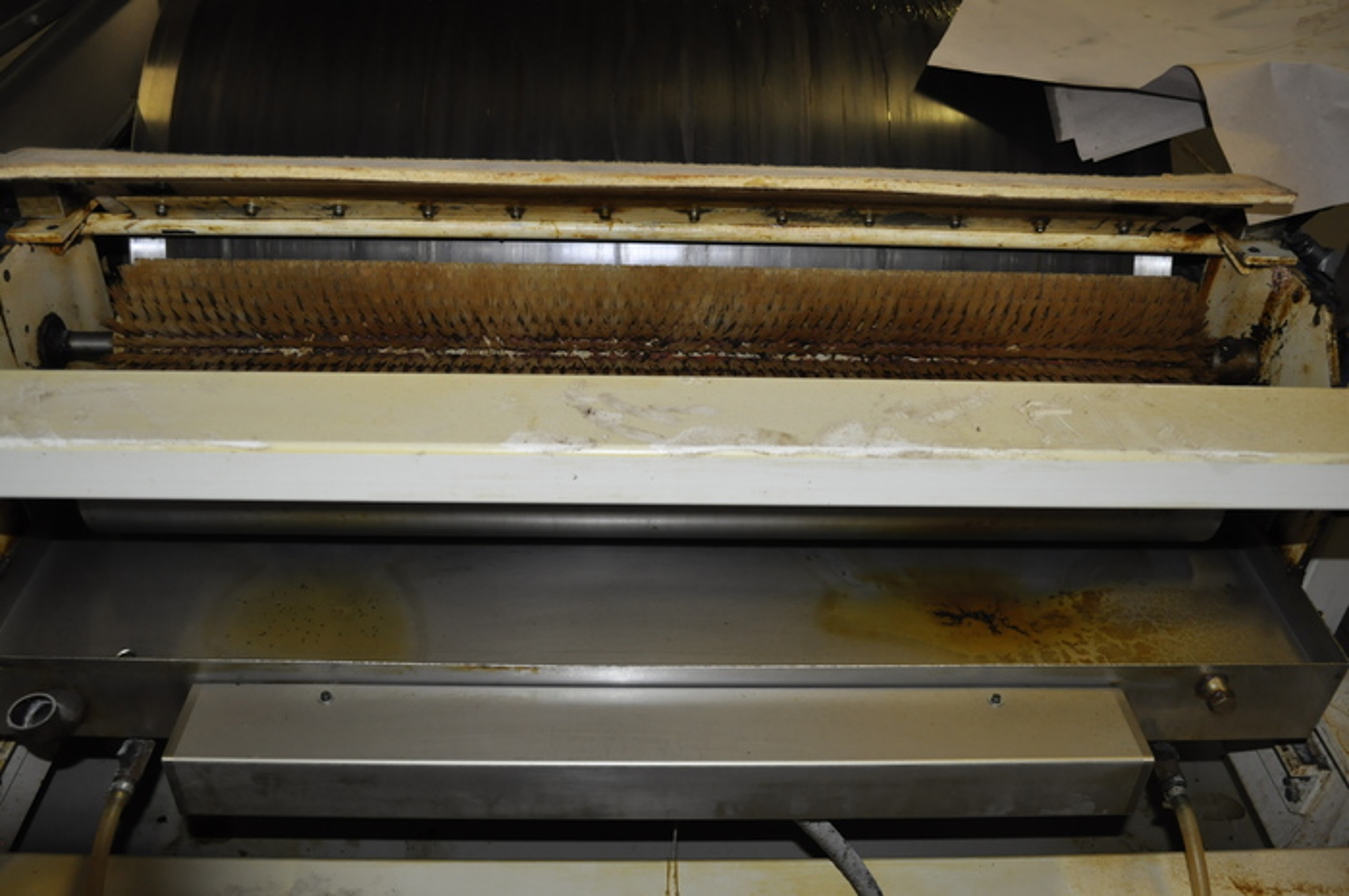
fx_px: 1123
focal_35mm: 30
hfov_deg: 62.0
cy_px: 448
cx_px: 674
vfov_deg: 43.5
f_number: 3.8
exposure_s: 1/60
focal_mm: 20
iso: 800
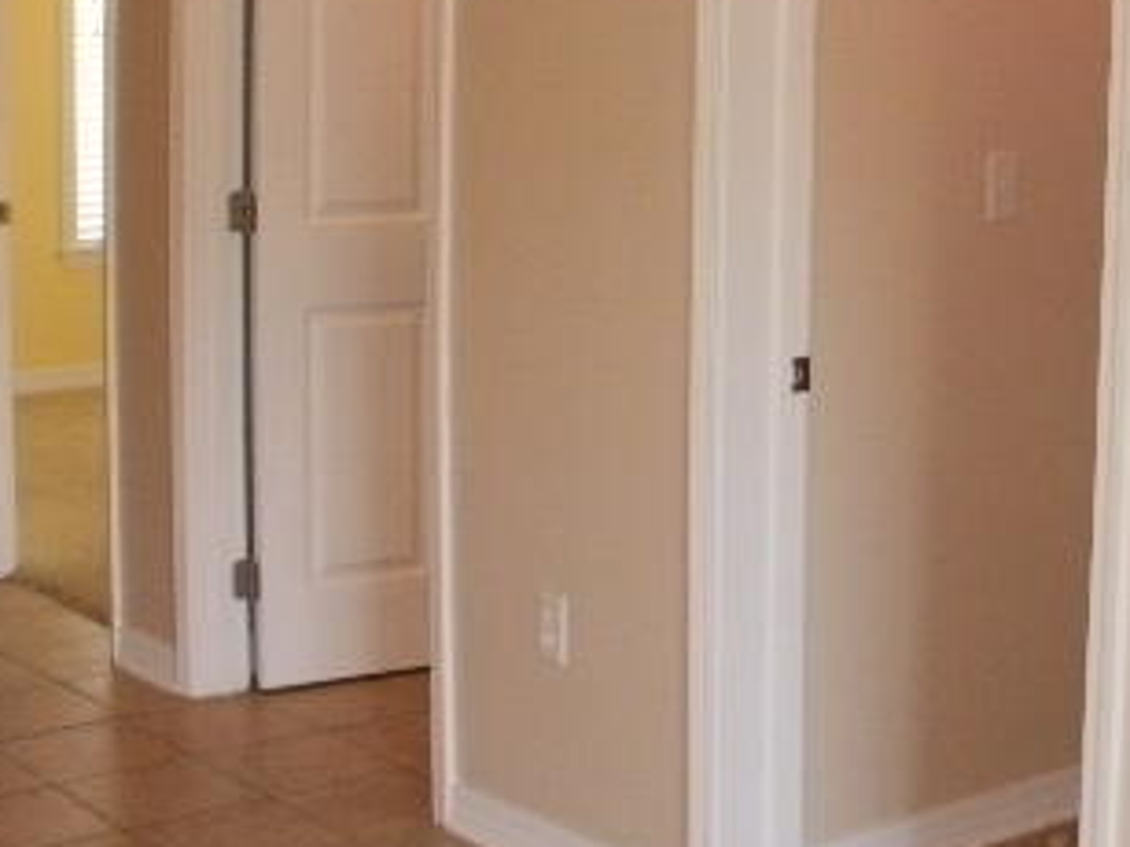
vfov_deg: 19.5
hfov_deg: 25.1
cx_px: 1034
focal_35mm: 75
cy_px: 239
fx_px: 2447
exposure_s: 1/30
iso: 160
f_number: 3.5
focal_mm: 6.3
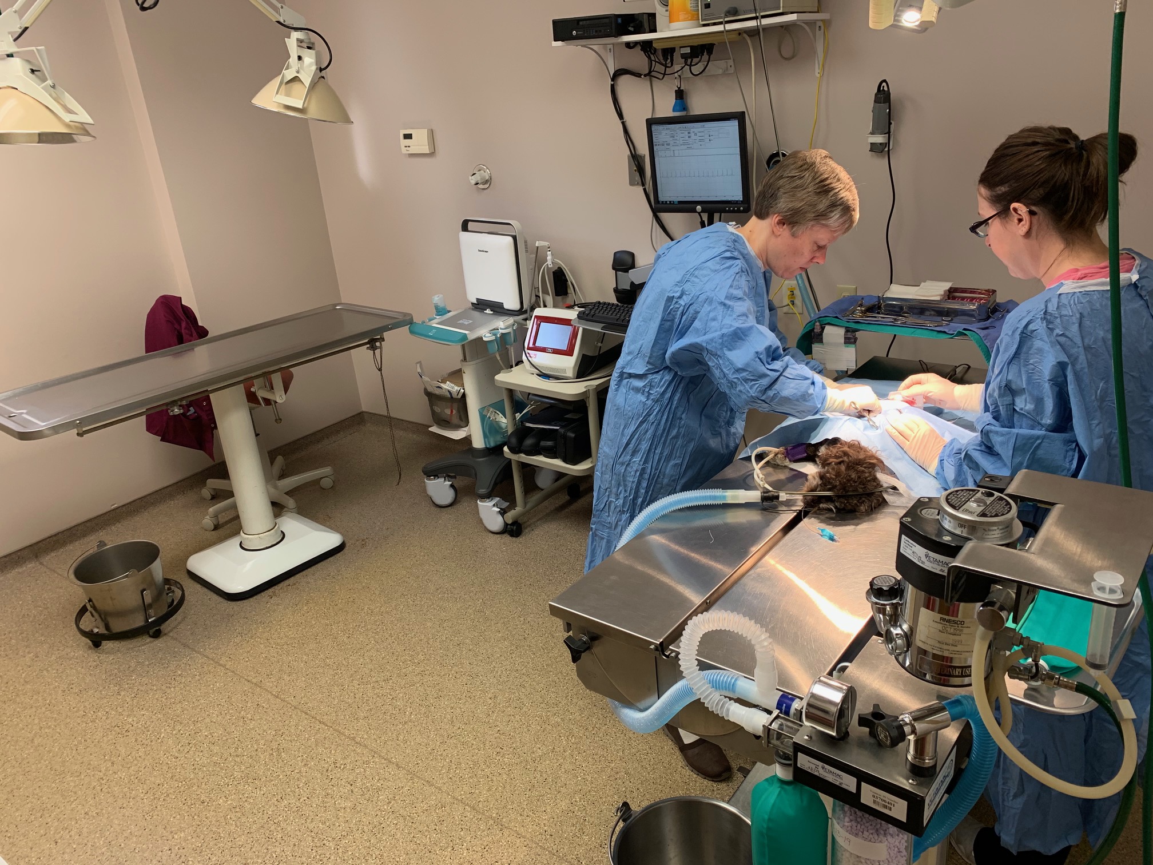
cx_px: 576
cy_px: 432
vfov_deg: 53.1
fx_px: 866
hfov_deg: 67.3
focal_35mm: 26
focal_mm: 4.25
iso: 64
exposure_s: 1/60
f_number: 1.8
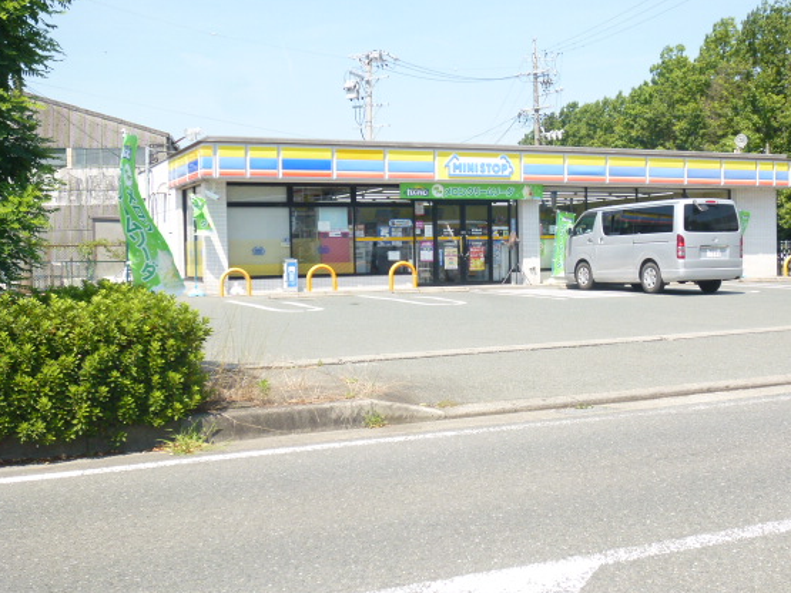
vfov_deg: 32.2
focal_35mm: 45
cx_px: 449
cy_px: 275
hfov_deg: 42.0
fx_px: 1028
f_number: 4
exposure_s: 1/400
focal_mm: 7
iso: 100
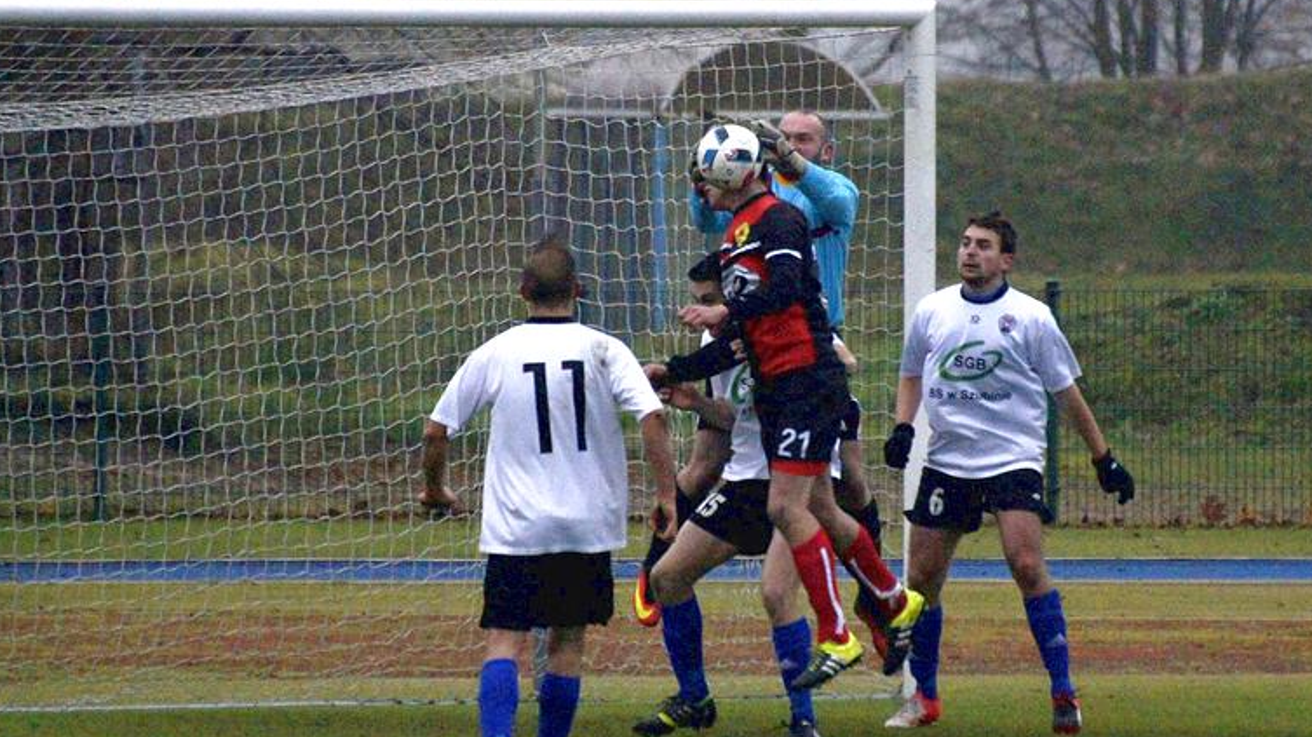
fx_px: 18502
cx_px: 666
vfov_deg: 2.3
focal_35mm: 532
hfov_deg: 4.1
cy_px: 411
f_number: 5.6
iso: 1600
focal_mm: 300
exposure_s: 1/640
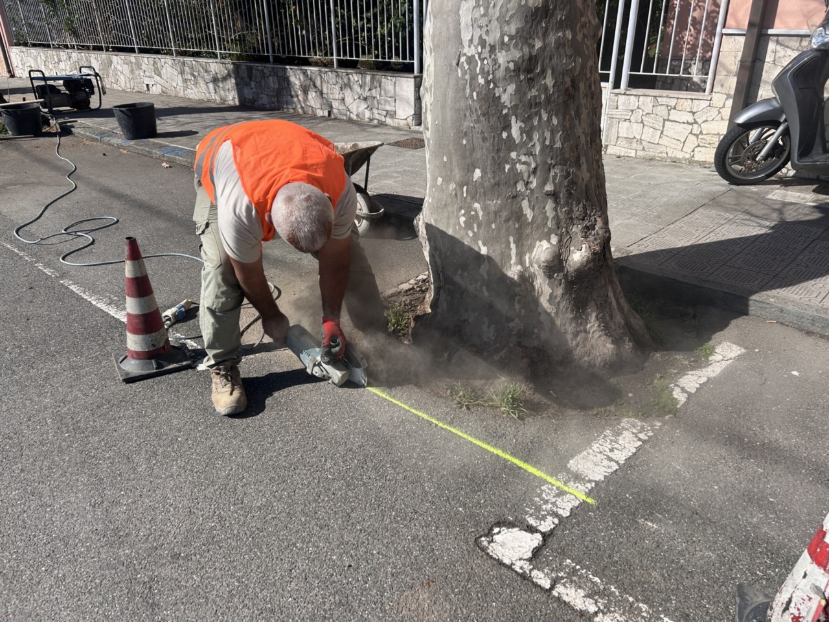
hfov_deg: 67.3
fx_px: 623
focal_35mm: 26
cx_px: 414
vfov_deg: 53.1
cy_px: 311
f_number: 1.5
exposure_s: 1/4274
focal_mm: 5.7
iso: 50
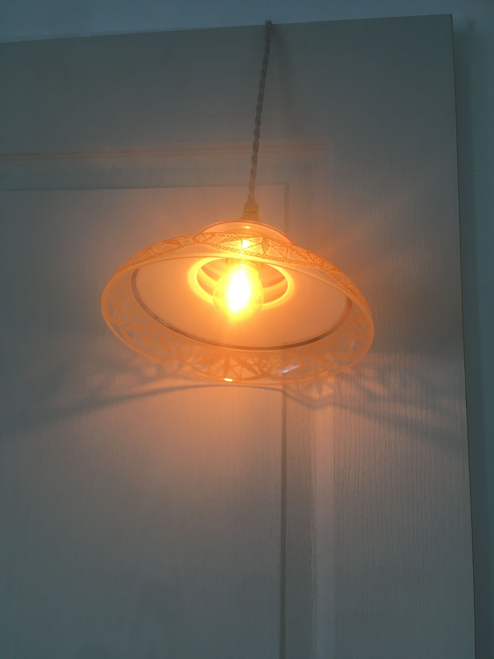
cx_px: 247
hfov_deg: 48.2
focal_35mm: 29
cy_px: 330
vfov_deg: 61.7
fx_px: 552
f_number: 2.2
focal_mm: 4.15
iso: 32
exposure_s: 1/33
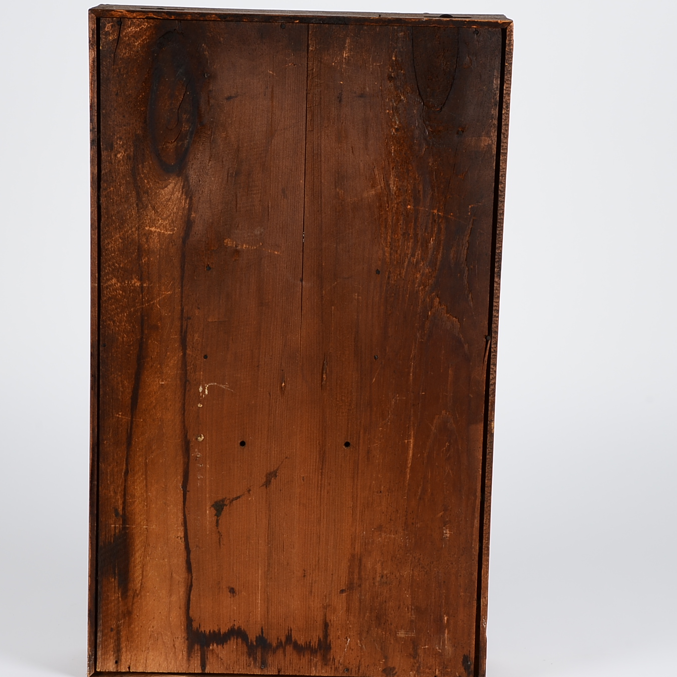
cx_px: 305
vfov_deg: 17.9
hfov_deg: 17.9
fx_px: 2146
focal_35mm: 97
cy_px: 337
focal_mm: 42
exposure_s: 1/125
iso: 100
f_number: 14
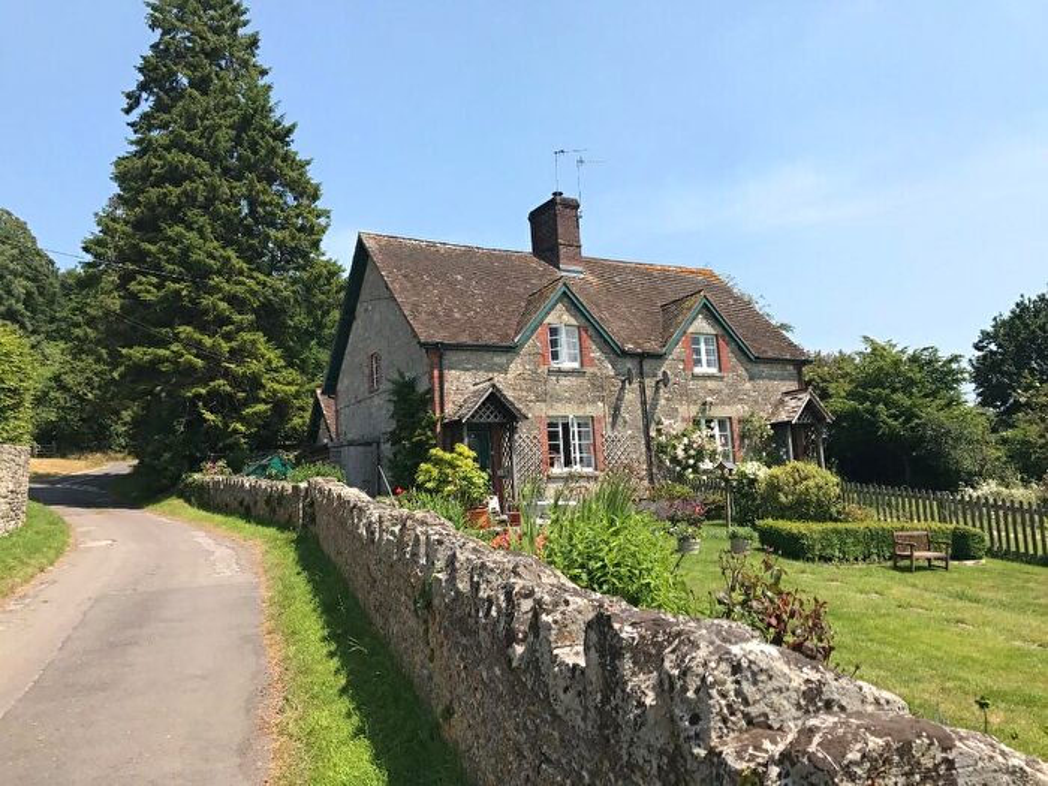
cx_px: 524
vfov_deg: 49.7
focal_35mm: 28
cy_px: 393
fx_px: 848
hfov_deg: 63.4
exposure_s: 1/1996
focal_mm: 3.99
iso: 20
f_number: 1.8
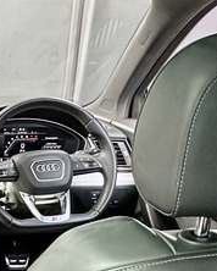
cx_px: -77
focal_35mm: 63
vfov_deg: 29.4
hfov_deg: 21.5
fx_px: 505
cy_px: 214
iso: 320
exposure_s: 1/80
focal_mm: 2.22
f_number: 2.2
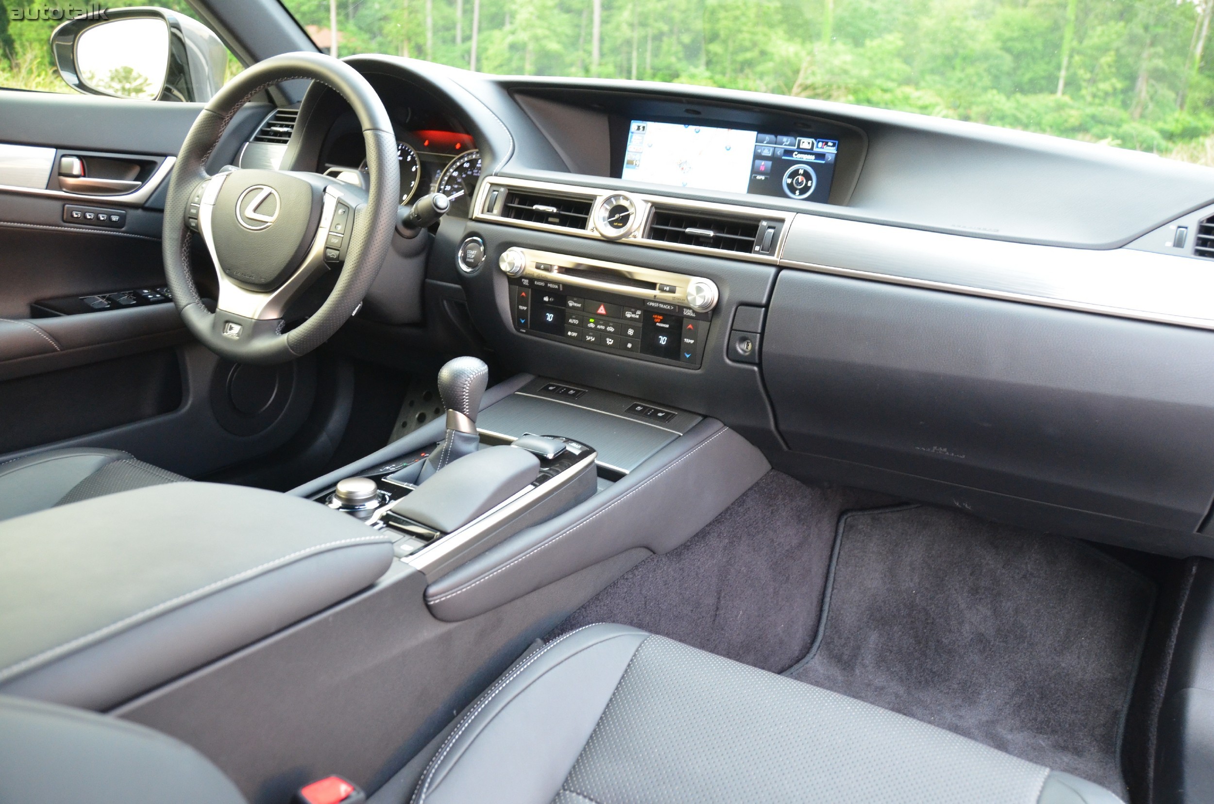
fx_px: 1010
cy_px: 402
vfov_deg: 43.4
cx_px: 607
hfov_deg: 62.0
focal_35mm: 30
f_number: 3.5
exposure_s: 1/80
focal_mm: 20
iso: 1600
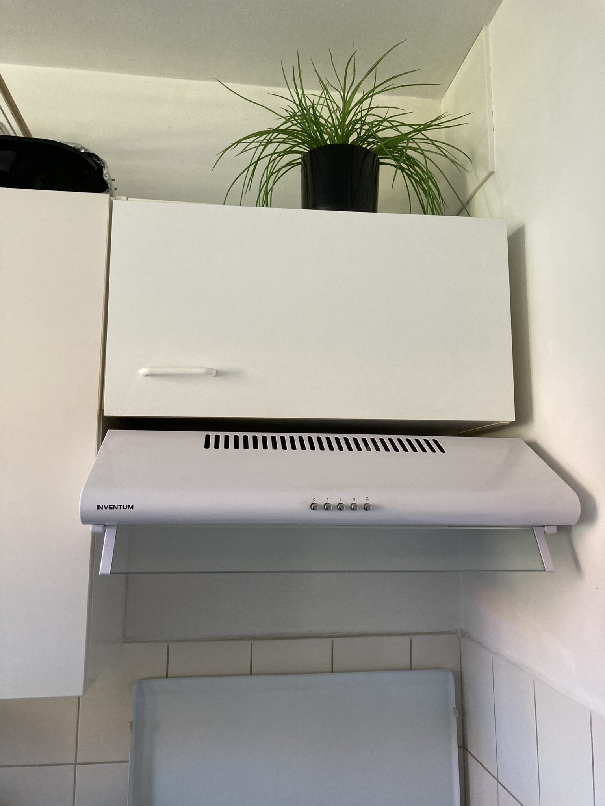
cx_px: 302
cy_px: 403
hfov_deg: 49.7
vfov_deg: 63.4
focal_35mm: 28
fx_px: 652
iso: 160
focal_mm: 3.99
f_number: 1.8
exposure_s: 1/60
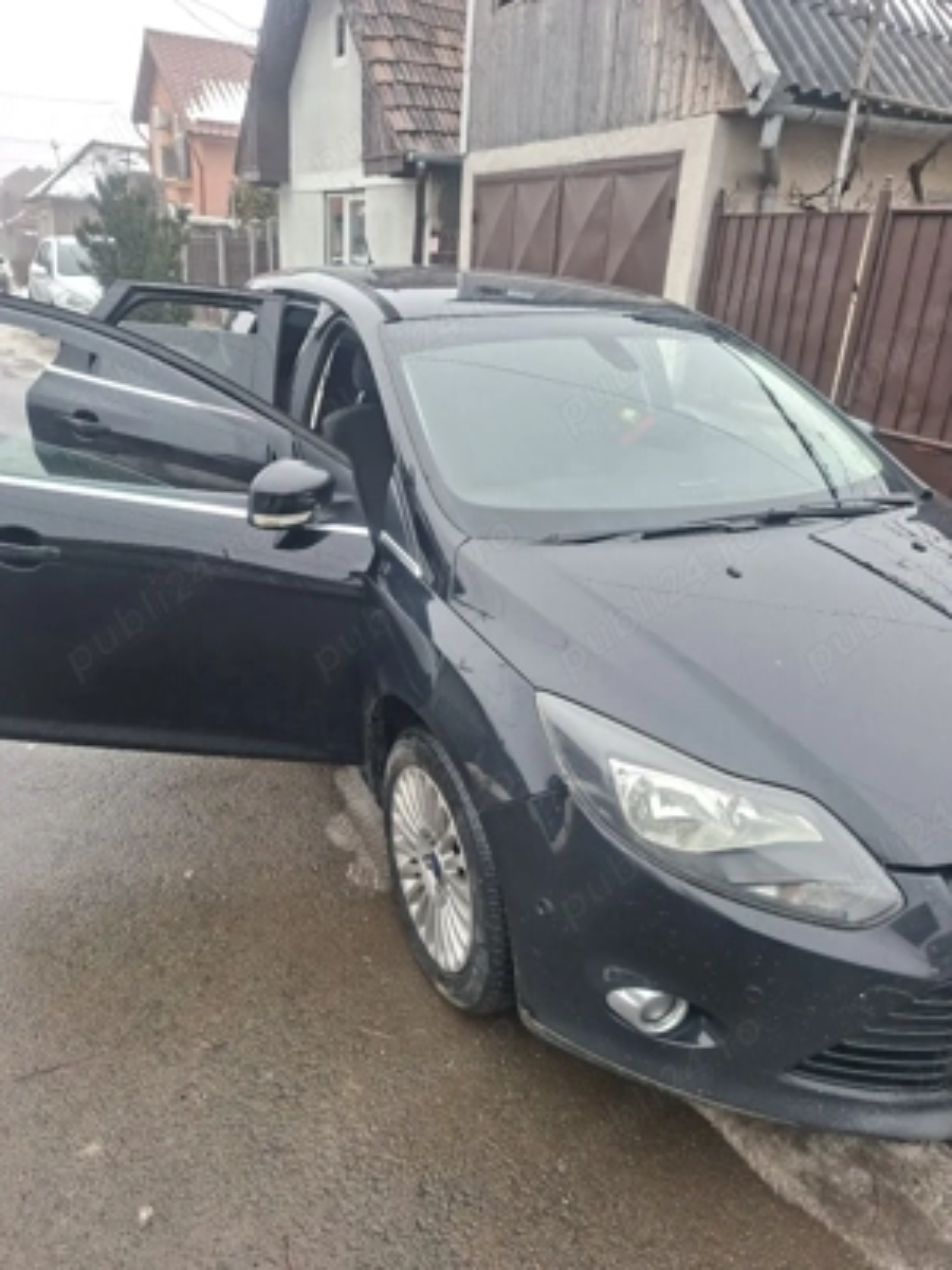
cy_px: 635
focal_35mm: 23
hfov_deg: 58.9
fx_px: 843
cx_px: 476
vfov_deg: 73.9
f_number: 1.8
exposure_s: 1/217
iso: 50
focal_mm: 5.54
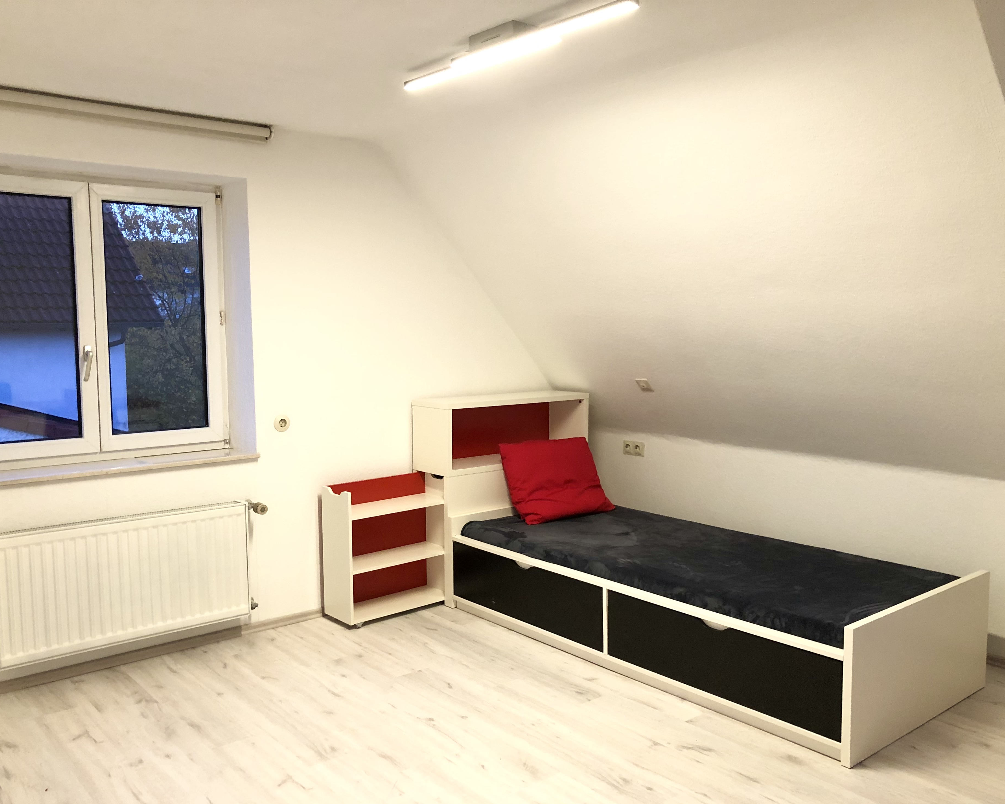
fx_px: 892
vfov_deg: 48.5
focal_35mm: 30
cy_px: 413
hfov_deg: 58.8
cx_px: 484
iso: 64
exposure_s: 1/17
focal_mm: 4
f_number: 1.8
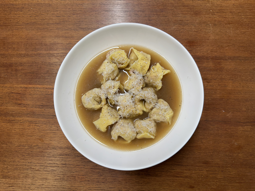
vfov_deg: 56.8
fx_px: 177
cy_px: 96
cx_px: 128
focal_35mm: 24
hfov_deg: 71.6
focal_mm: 6.86
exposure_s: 1/120
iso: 100
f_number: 1.78
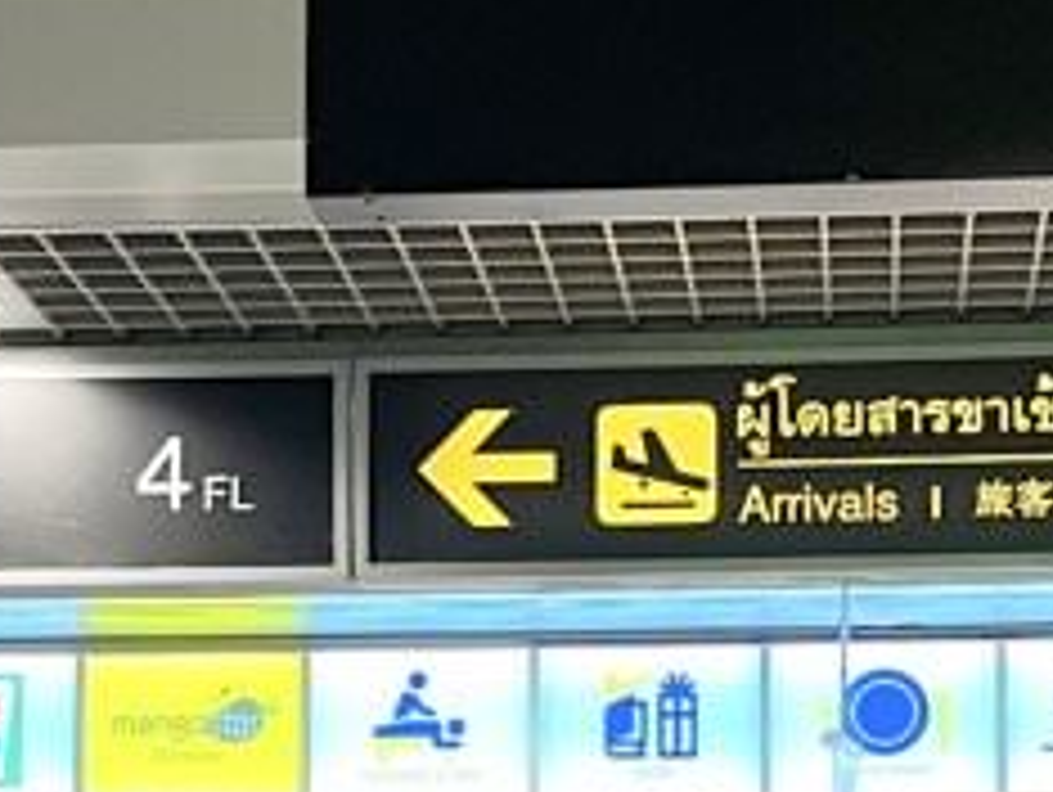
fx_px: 3380
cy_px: 860
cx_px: 526
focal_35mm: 111
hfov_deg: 17.7
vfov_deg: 13.1
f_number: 1.6
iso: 100
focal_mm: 5.1
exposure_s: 1/50
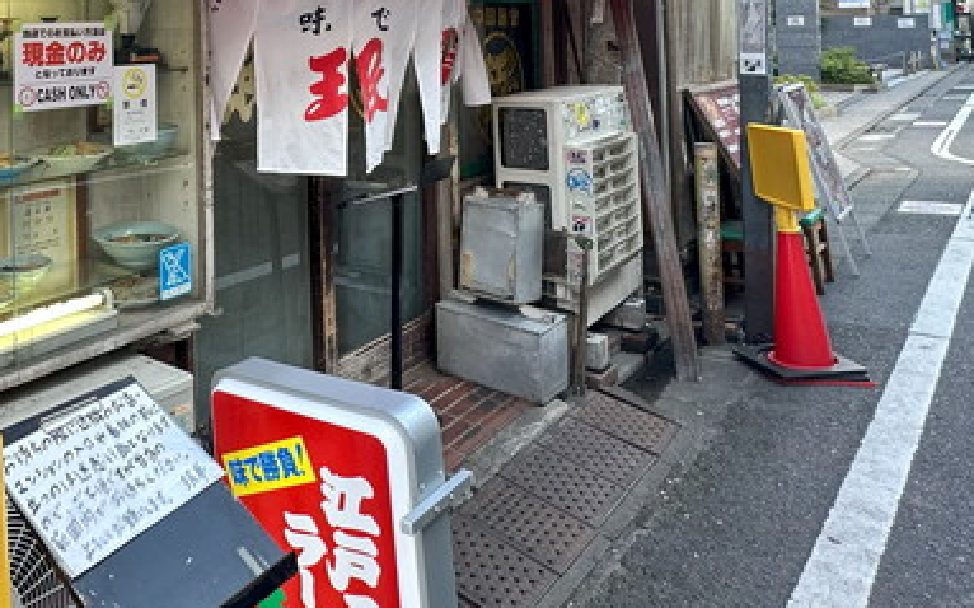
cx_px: 198
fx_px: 823
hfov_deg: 56.9
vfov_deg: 36.5
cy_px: 0
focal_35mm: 31
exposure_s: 1/100
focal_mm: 2.22
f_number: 2.2
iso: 50
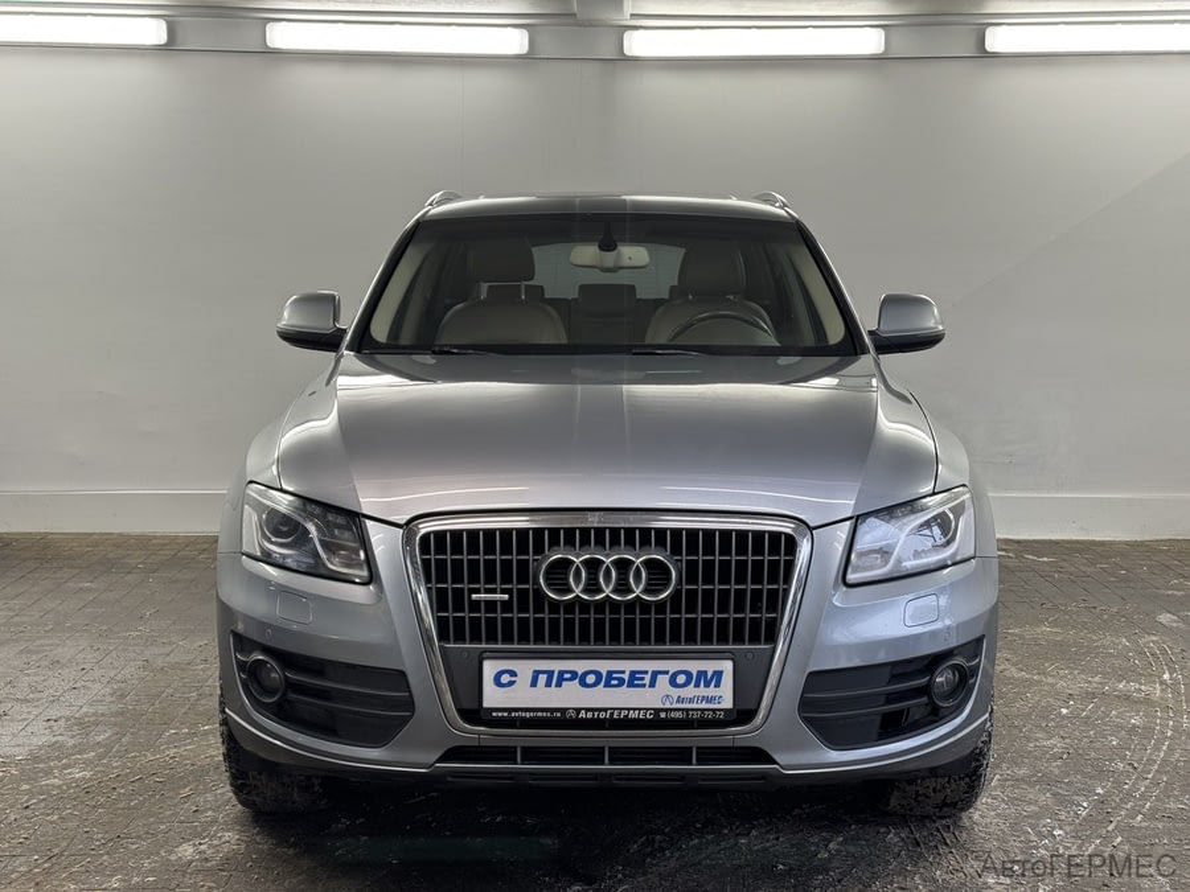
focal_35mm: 48
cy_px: 446
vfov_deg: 30.3
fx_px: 1650
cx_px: 595
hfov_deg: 39.7
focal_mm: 6.76
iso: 64
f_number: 1.78
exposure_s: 1/100
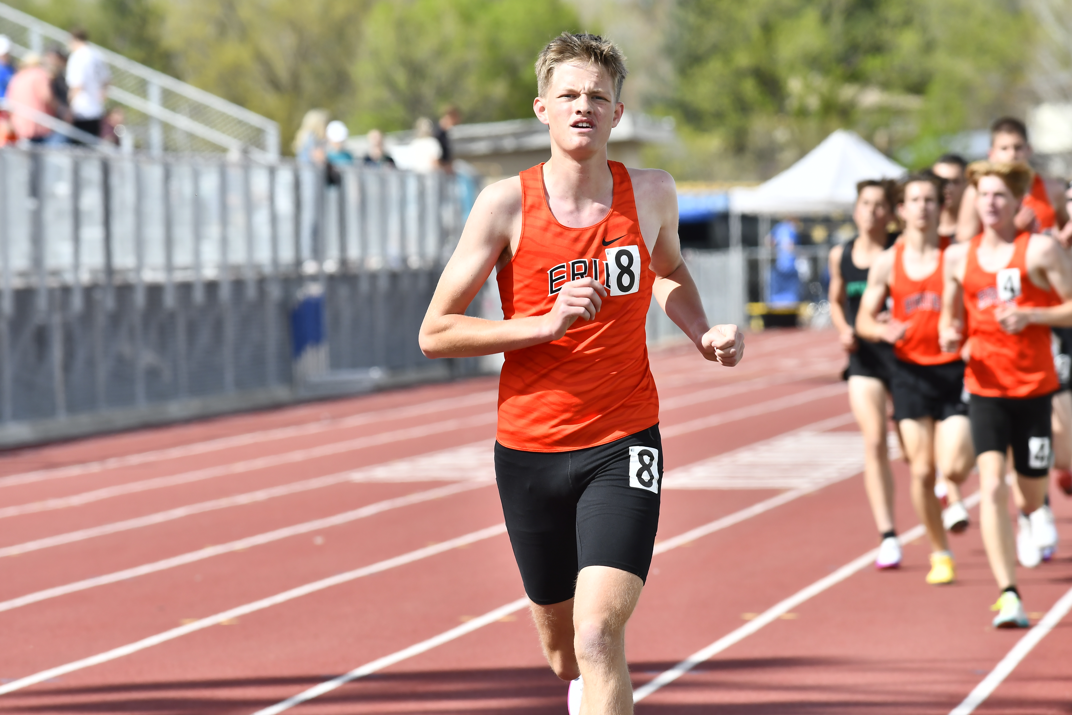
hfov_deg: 6.9
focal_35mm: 300
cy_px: 358
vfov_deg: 4.6
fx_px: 8933
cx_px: 536
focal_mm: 200
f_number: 5.6
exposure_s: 1/1000
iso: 200
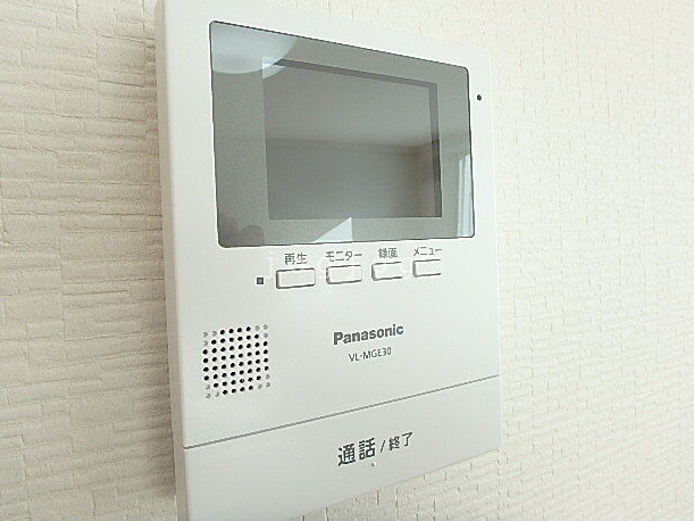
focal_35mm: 22
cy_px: 265
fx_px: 441
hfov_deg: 76.4
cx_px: 342
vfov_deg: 61.1
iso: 125
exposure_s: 1/80
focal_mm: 3.7
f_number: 3.5
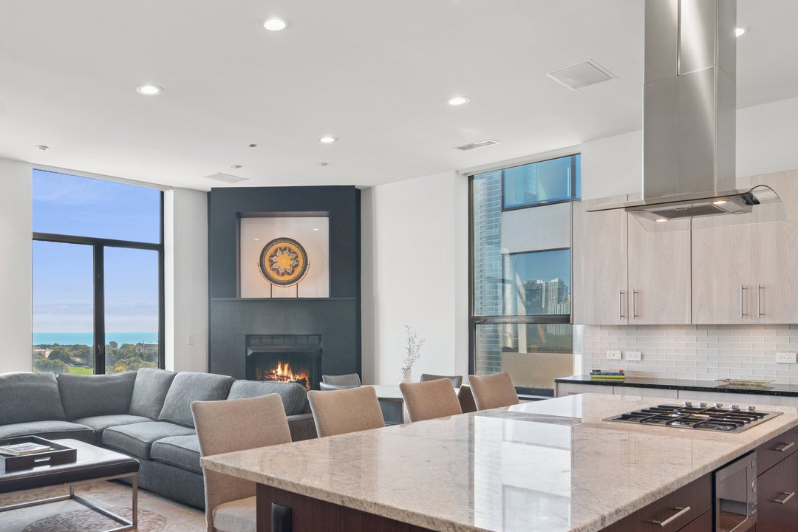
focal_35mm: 27
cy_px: 333
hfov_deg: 66.0
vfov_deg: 47.5
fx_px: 598
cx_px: 283
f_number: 8
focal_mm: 12
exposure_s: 1/25
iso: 200
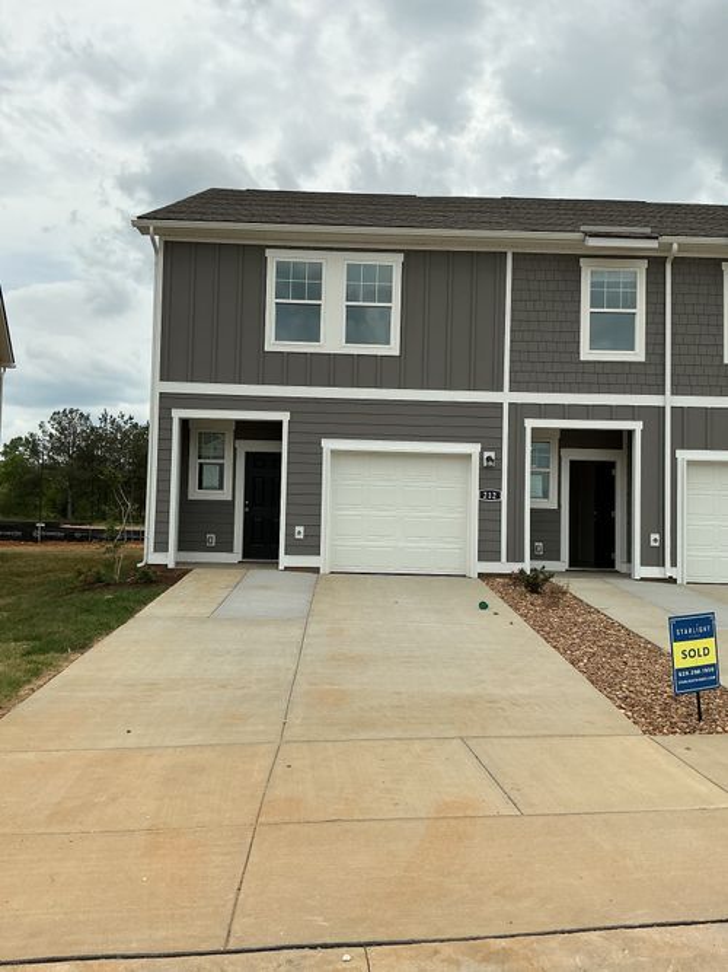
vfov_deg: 61.7
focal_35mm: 29
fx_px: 813
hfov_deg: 48.2
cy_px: 486
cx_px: 364
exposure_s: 1/2538
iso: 25
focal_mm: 3
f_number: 1.8
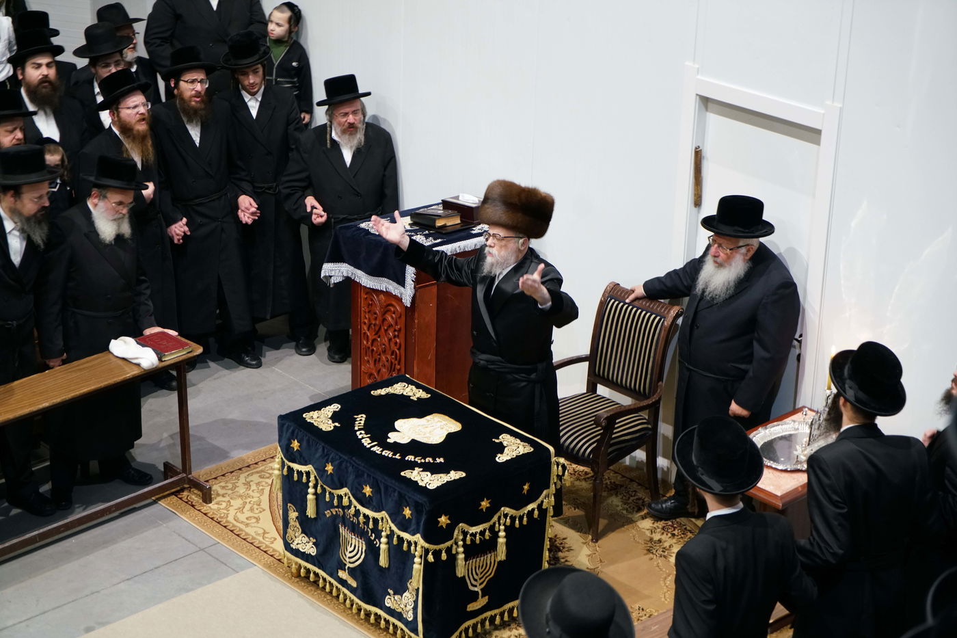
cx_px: 478
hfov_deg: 28.8
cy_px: 319
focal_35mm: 70
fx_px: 1860
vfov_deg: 19.5
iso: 2500
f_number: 4
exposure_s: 1/80
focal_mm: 70
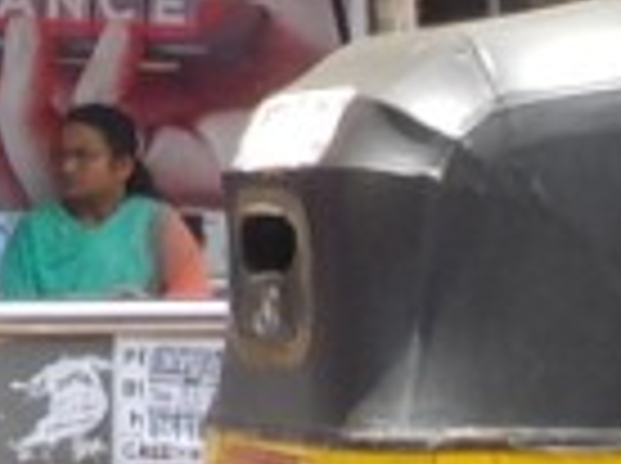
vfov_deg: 5.2
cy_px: -198
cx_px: -644
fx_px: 5050
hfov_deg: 6.8
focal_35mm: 282
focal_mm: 5.2
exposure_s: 1/250
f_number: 3.7
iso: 125
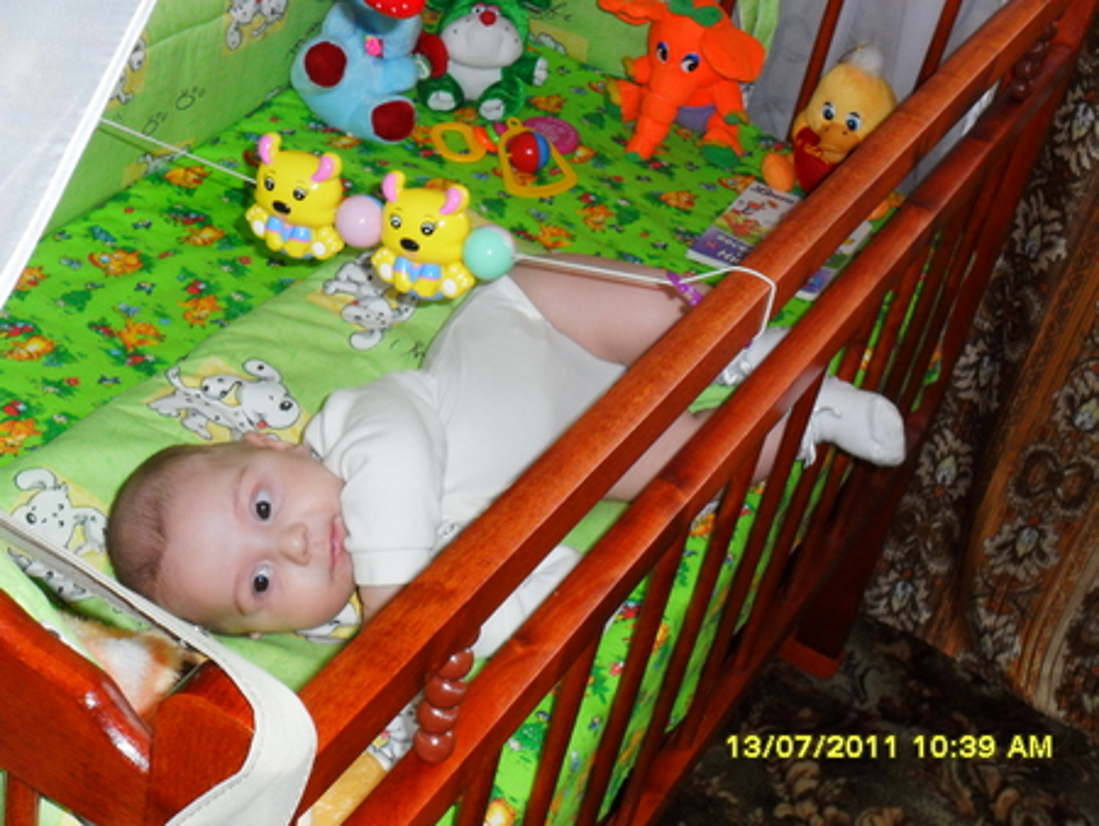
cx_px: 550
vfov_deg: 23.3
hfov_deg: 30.7
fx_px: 2001
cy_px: 413
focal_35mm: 63
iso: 200
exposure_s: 1/60
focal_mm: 11.2
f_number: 5.6
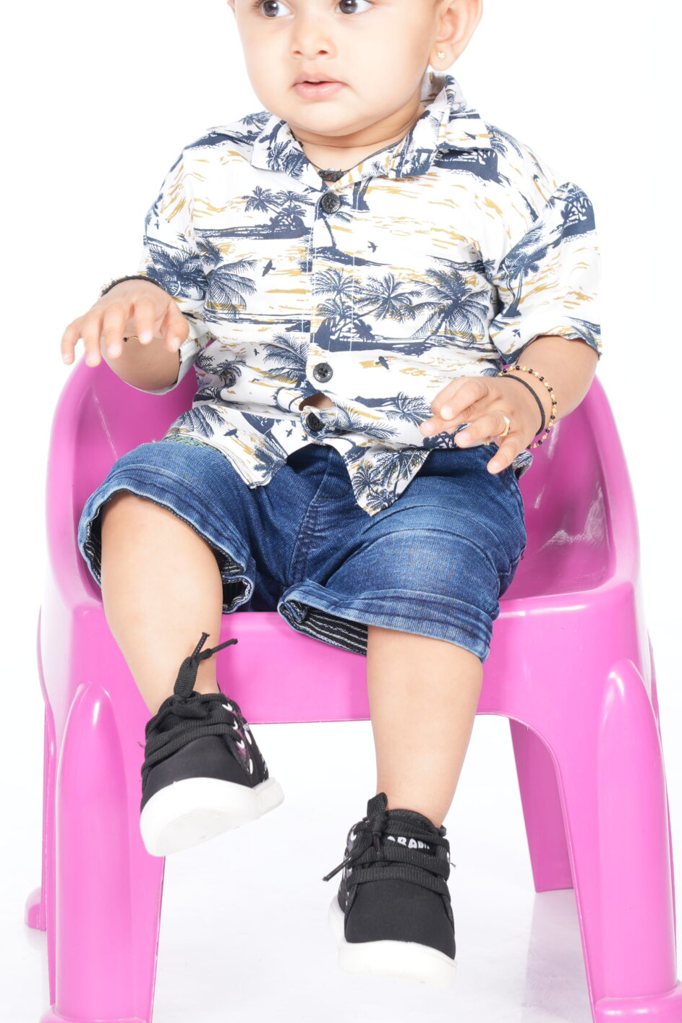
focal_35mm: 190
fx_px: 5400
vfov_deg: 10.8
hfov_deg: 7.2
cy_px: 356
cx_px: 304
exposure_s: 1/80
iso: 100
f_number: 8
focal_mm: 105
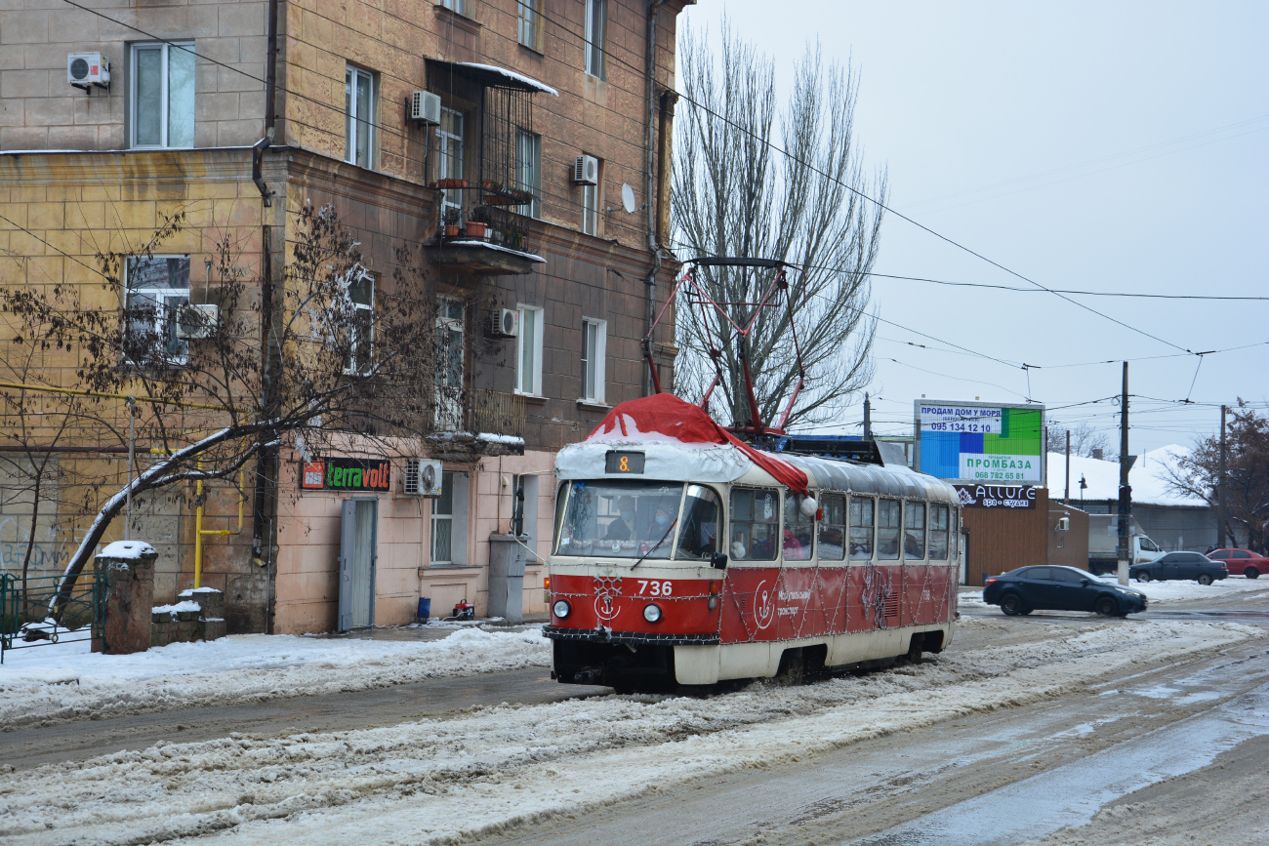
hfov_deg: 29.9
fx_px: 2379
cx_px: 634
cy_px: 423
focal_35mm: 68
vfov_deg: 20.2
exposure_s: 1/250
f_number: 7.1
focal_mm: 45
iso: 400
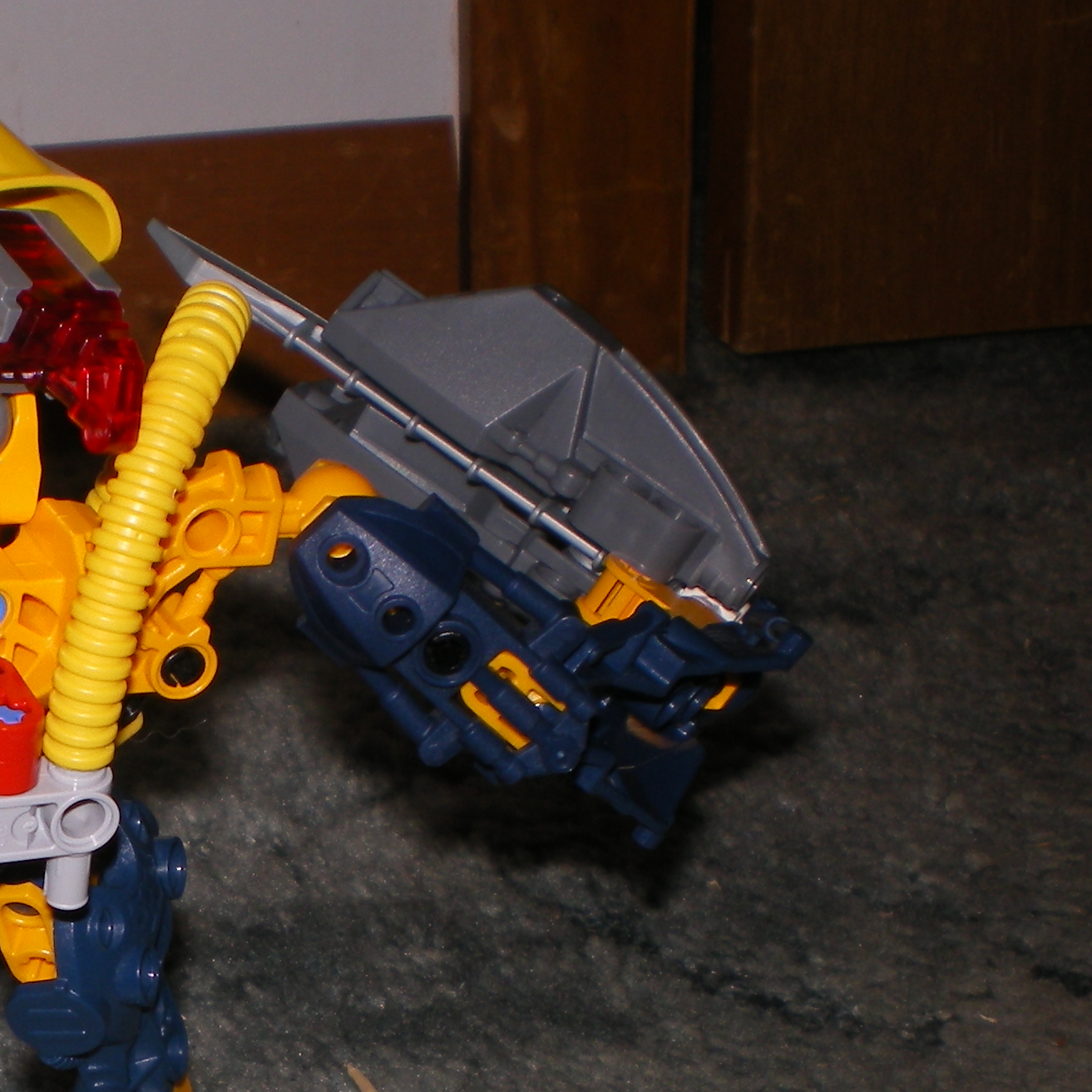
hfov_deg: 18.3
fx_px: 3248
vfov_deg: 18.9
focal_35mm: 91
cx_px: -131
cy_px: 905
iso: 64
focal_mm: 7.4
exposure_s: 1/30
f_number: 4.9
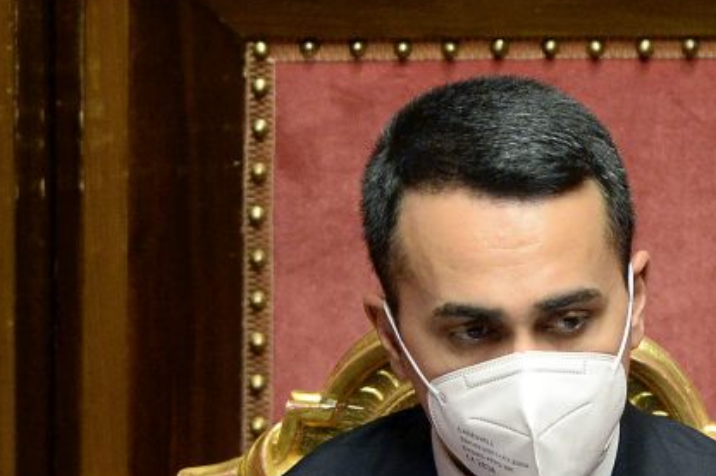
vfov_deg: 1.6
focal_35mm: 865
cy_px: 552
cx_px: 873
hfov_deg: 2.4
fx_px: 17196
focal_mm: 300
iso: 3200
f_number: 2.8
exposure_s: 1/160
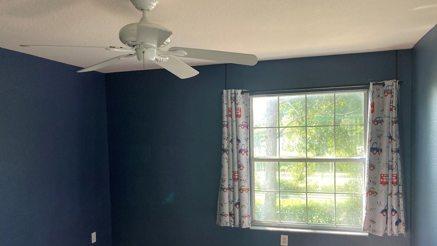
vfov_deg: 37.5
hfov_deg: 62.6
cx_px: 219
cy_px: 155
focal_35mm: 31
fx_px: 359
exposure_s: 1/73
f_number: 1.8
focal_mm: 3.99
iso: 80
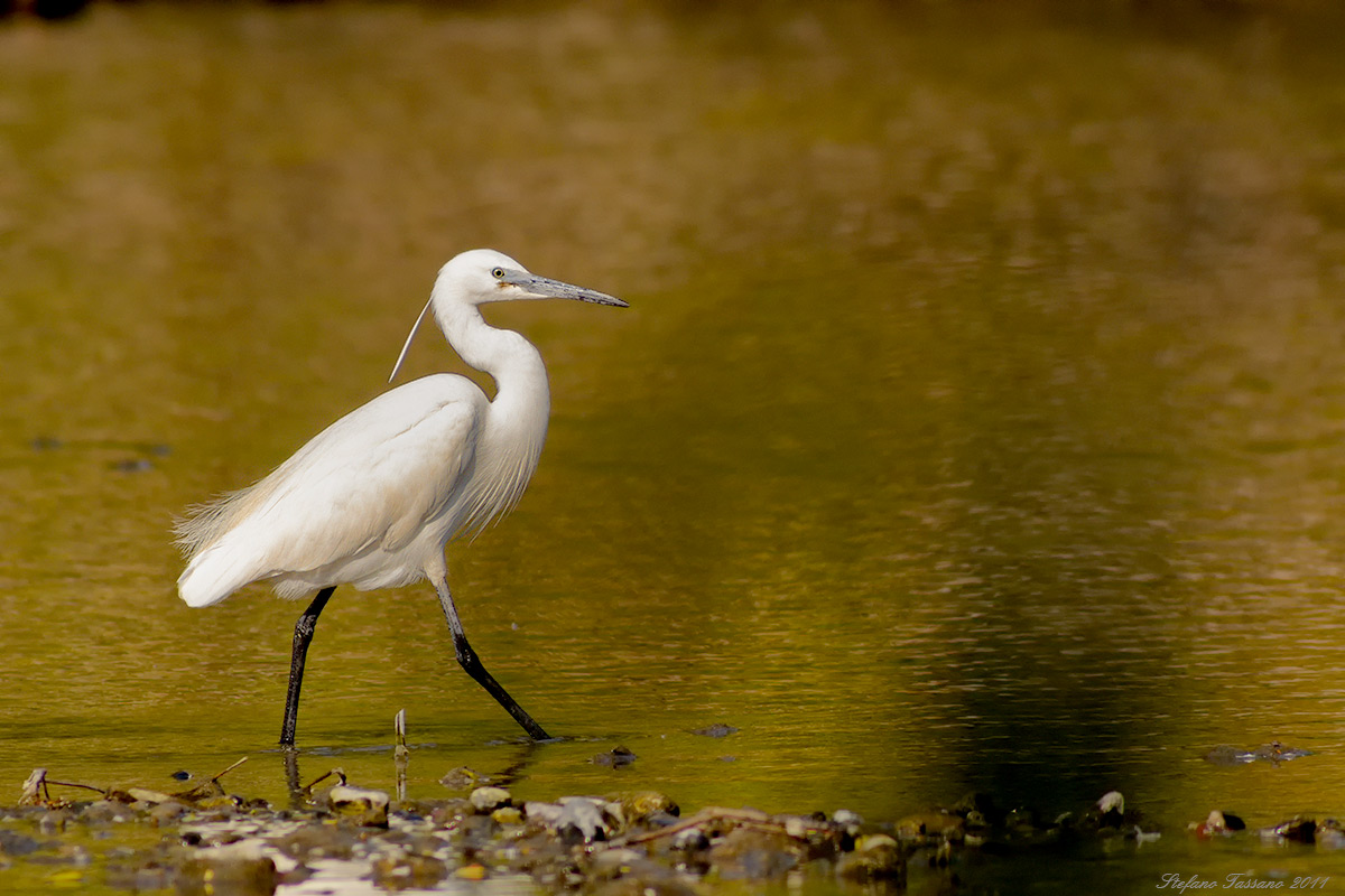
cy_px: 448
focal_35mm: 600
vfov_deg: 2.3
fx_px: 22415
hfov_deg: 3.4
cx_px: 672
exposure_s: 1/1250
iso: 800
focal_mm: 400
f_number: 8
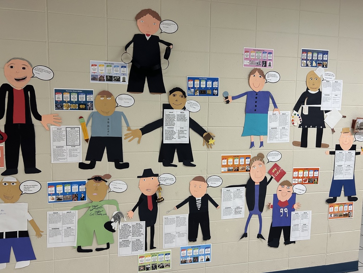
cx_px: 182
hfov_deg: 67.3
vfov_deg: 53.1
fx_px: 273
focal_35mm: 26
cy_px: 136
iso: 125
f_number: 1.5
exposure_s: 1/120
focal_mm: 5.7
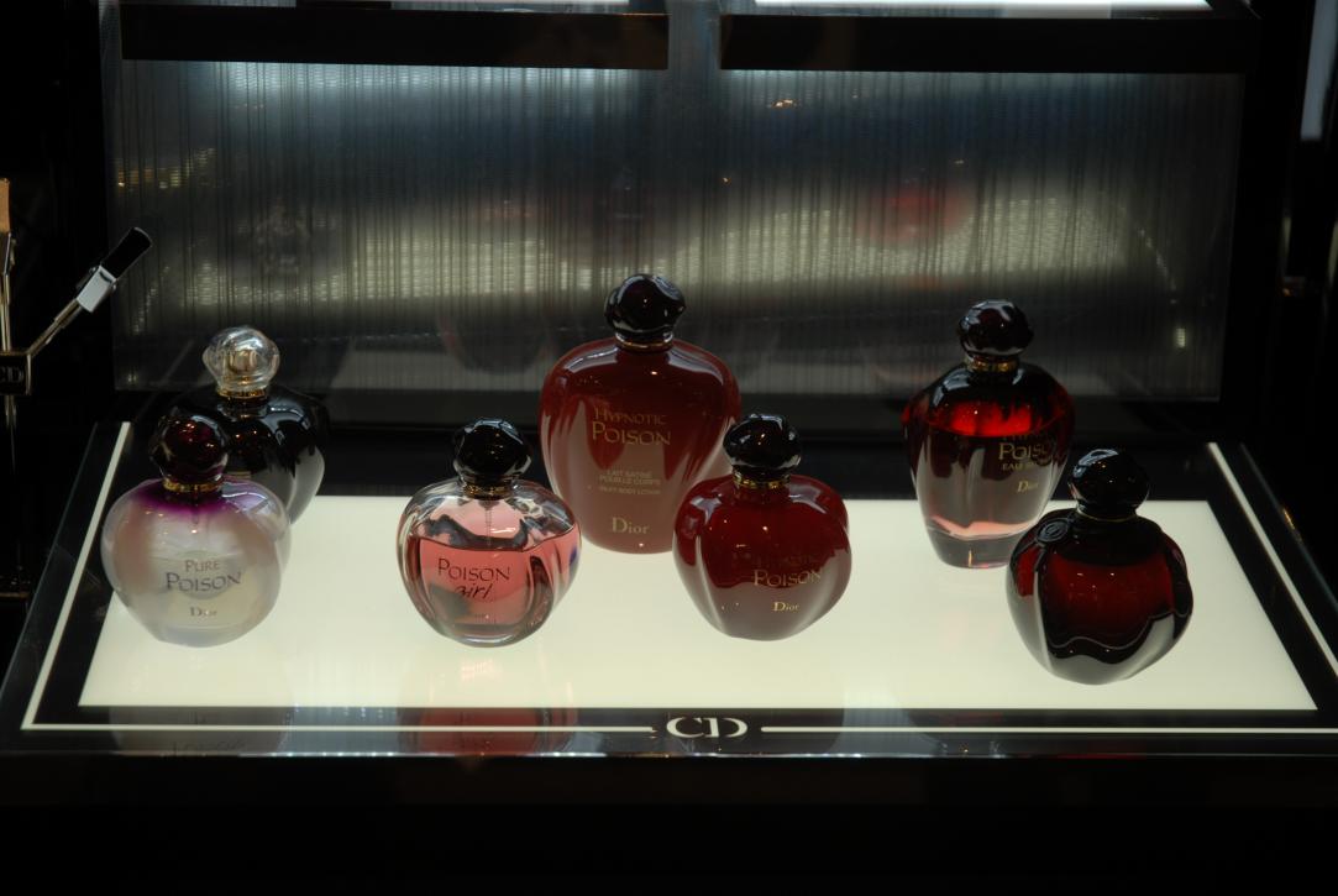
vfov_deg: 16.6
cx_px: 669
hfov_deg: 24.6
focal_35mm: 82
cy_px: 448
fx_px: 3070
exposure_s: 1/80
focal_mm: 55
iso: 100
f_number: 4.5
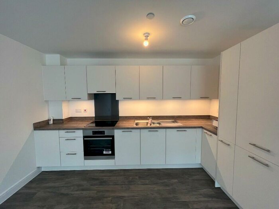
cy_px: 104
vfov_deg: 89.9
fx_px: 105
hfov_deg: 106.2
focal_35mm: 13
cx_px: 140
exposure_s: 1/99
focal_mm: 1.57
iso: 64
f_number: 1.8
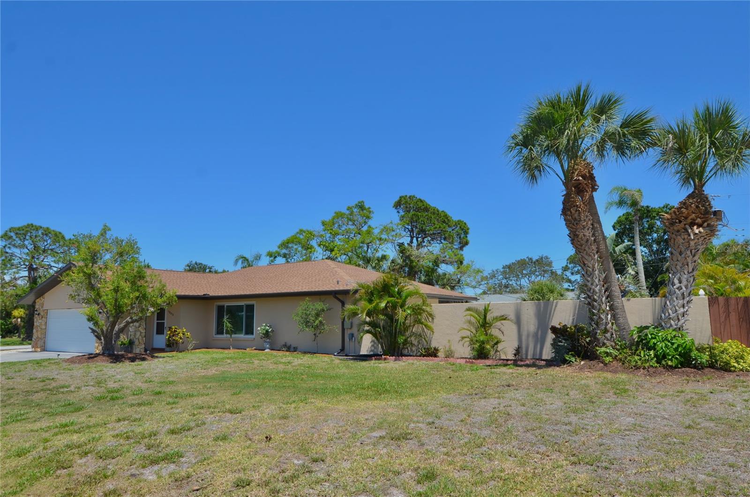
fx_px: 468
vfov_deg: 55.9
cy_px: 248
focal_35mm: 22
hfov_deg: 77.4
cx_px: 375
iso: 100
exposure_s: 1/250
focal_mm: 15
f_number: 8
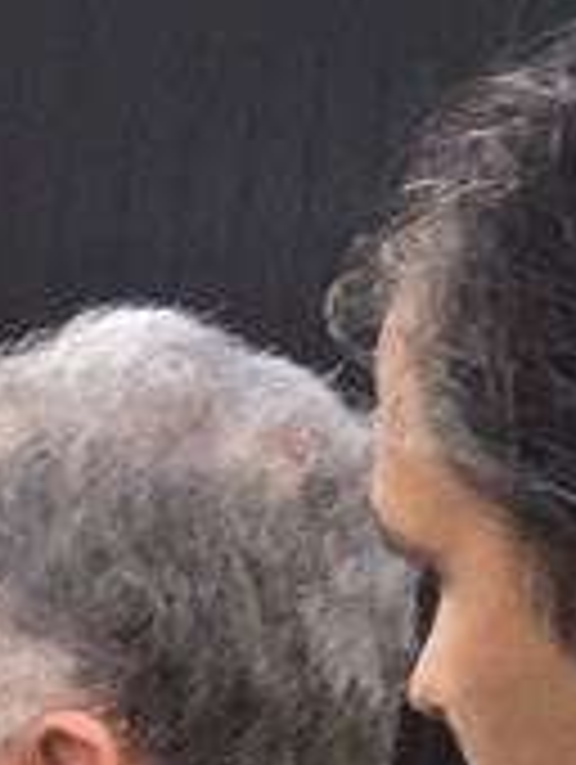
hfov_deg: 4.8
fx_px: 6152
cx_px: -1899
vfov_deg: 6.3
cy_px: 2678
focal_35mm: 278
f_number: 2.2
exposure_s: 1/100
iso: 32
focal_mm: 4.15
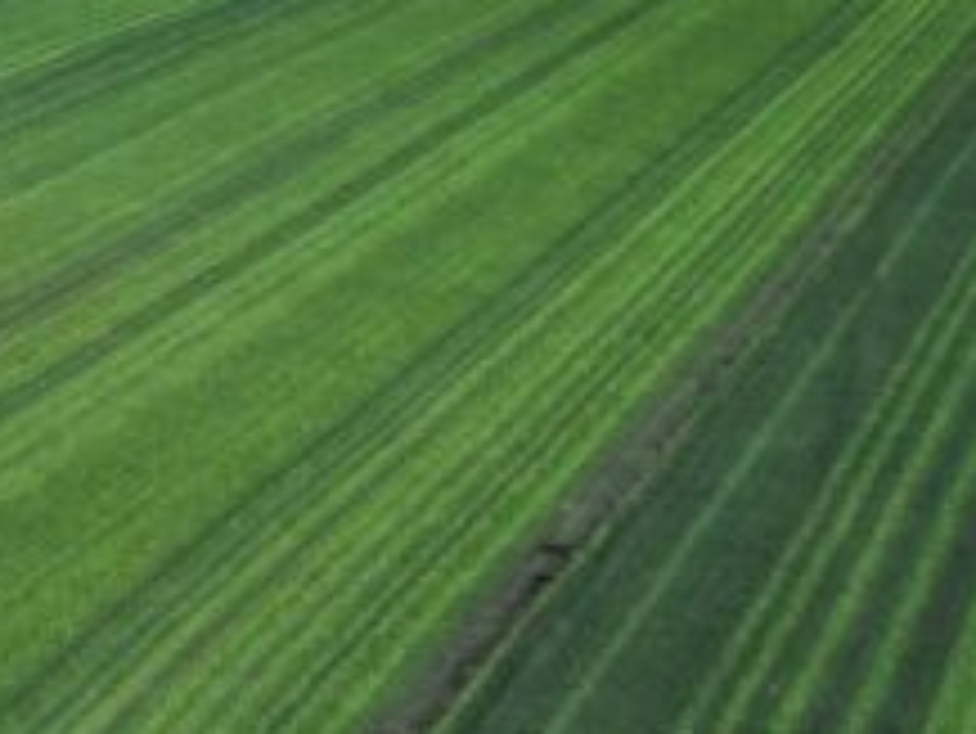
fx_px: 3188
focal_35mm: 113
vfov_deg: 12.8
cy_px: -108
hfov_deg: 14.3
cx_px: -1034
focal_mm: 6.72
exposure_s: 1/2500
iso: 100
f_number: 1.7
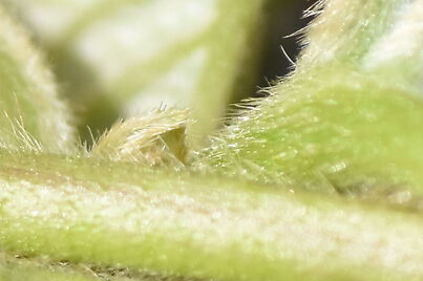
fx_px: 10496
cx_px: -714
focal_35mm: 894
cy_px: 158
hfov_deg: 2.3
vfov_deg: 1.5
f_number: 5.6
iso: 1000
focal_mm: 100
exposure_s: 1/8000
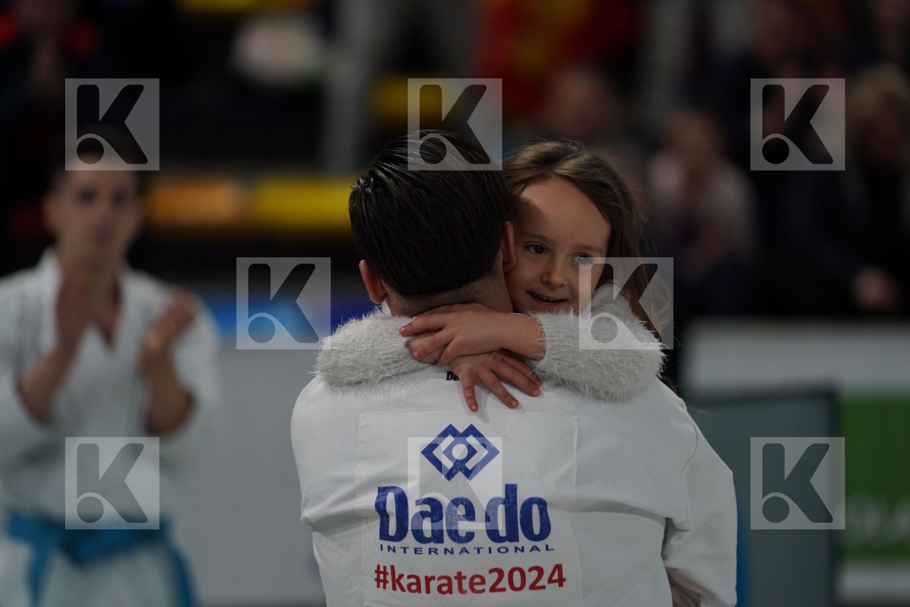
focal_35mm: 198
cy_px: 304
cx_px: 455
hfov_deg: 10.4
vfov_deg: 6.9
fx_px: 5005
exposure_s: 1/500
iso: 400
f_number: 2.8
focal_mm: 198
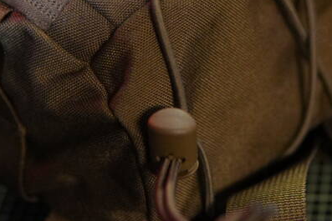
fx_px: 1070
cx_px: 303
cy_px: -20
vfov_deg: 11.7
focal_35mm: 116
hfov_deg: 17.4
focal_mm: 30
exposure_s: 1/160
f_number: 2
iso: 3200
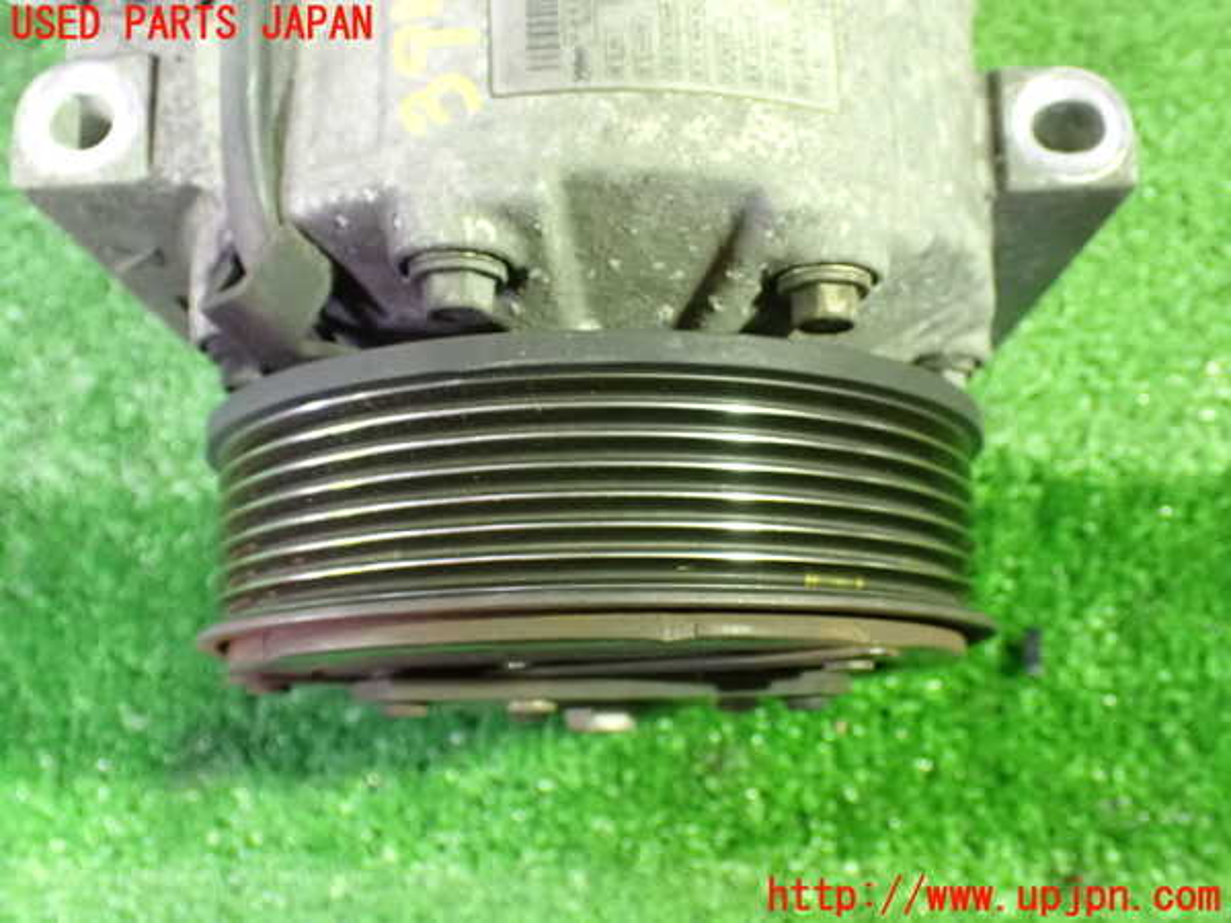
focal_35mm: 38
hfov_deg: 49.0
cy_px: 462
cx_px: 616
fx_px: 1351
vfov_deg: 37.7
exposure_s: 1/20
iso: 1600
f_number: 2.7
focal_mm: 6.83
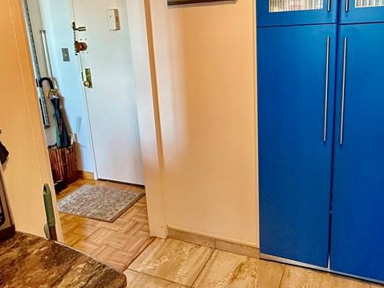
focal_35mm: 30
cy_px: 112
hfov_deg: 59.8
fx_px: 333
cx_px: 214
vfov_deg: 46.4
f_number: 2.2
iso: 320
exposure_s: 1/60
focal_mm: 2.22
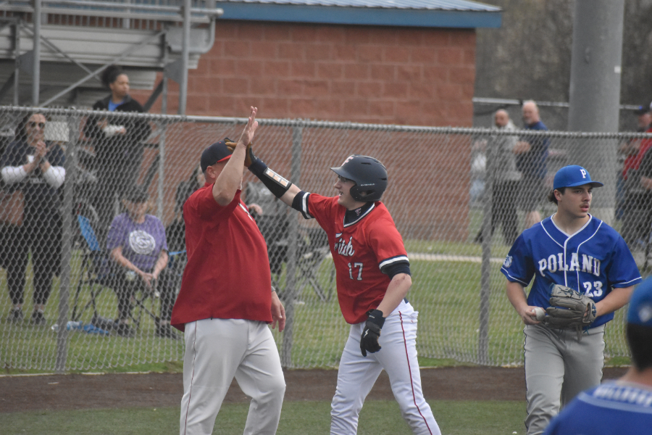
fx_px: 8149
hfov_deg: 4.6
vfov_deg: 3.1
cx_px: 326
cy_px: 218
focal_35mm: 450
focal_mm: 300
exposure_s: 1/1600
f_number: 6.3
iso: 3600
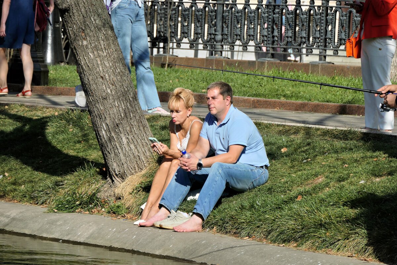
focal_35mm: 331
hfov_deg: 6.2
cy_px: 132
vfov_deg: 4.2
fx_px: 3650
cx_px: 198
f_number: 6.4
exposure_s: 1/800
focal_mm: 121.3
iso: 200
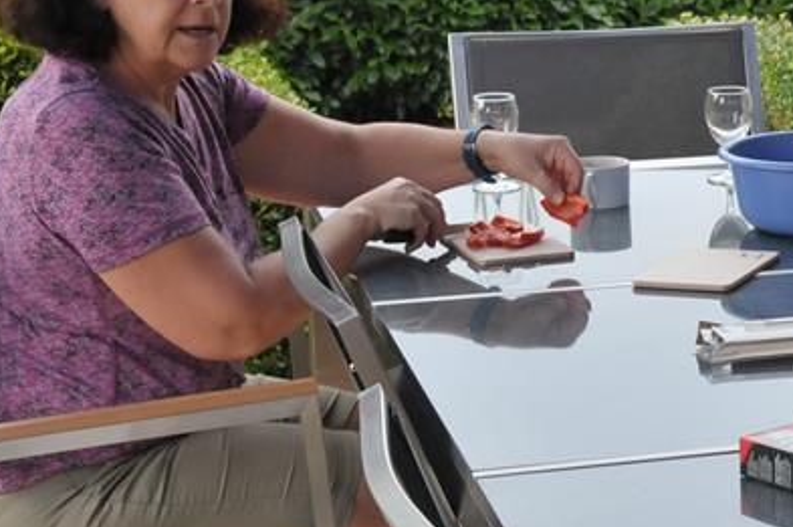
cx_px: 1019
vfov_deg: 10.9
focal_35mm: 125
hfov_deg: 15.6
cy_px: 200
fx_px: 2750
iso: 800
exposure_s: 1/160
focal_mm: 32
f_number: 6.3
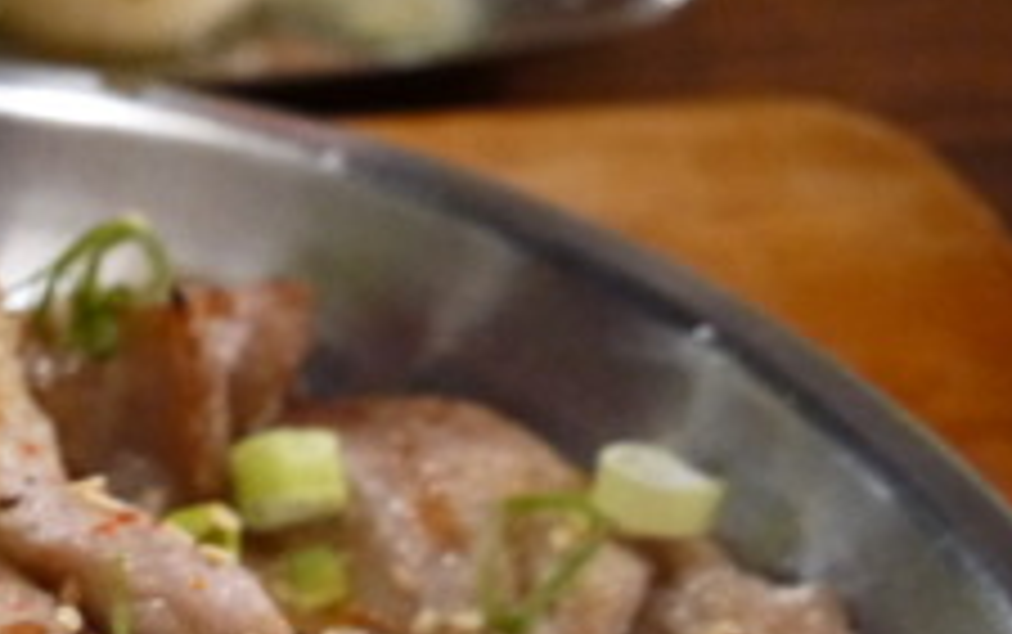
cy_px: 989
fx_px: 2180
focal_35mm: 79
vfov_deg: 15.2
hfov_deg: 23.5
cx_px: -261
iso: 1600
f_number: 3.5
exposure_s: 1/8
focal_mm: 14
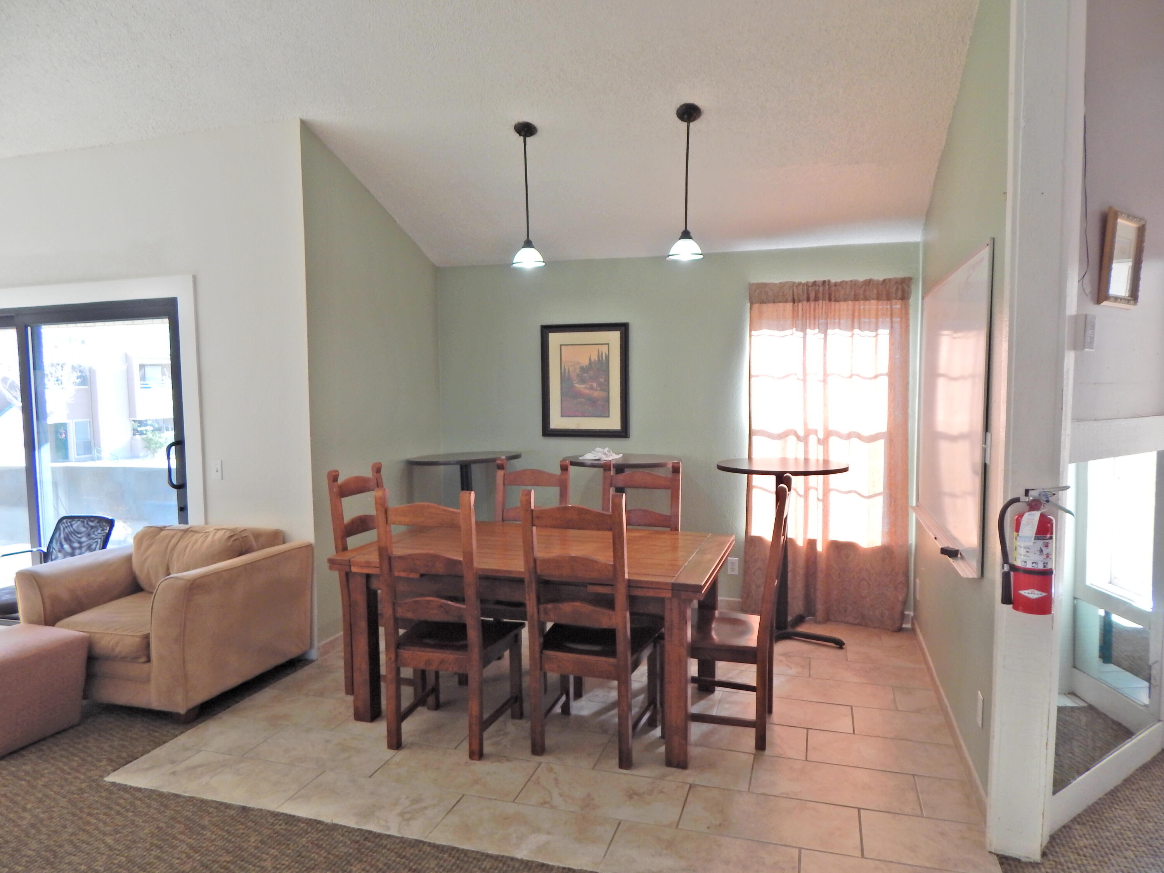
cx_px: 582
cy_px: 436
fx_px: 740
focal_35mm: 22
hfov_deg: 76.4
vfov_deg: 61.1
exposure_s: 1/50
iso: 125
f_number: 3
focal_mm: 4
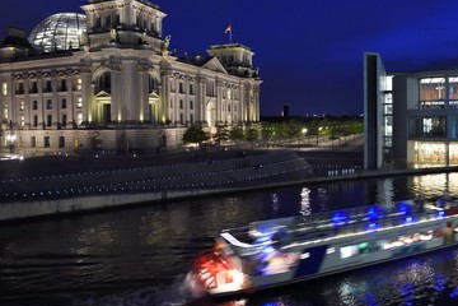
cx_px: 266
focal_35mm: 28
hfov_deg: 65.1
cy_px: 135
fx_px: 356
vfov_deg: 46.3
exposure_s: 1/5
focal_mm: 24
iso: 6400
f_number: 7.1
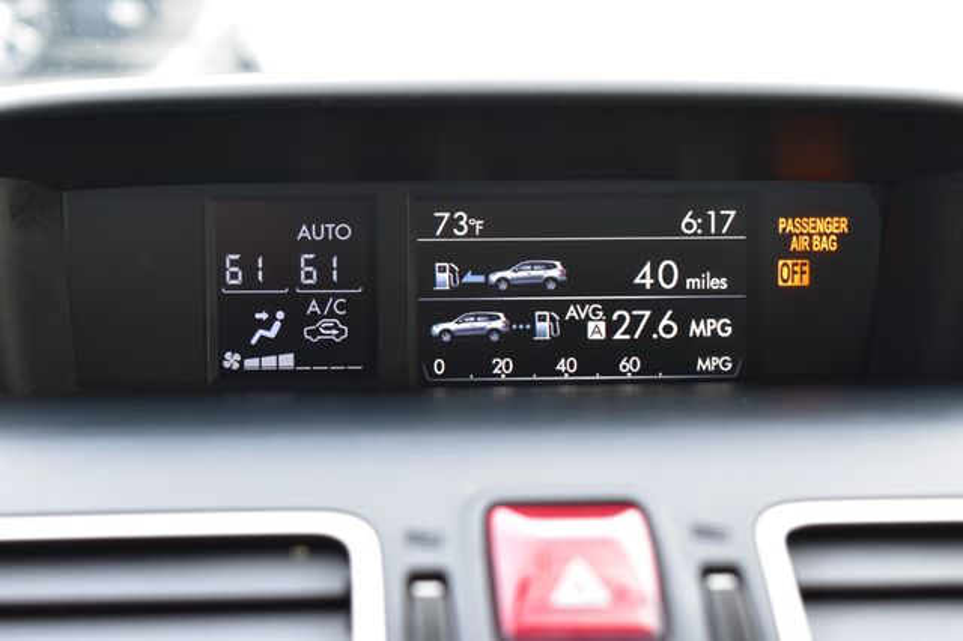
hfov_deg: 24.6
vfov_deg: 16.5
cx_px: 482
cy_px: 320
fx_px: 2206
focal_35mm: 82
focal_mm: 55
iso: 400
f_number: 7.1
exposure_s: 1/30
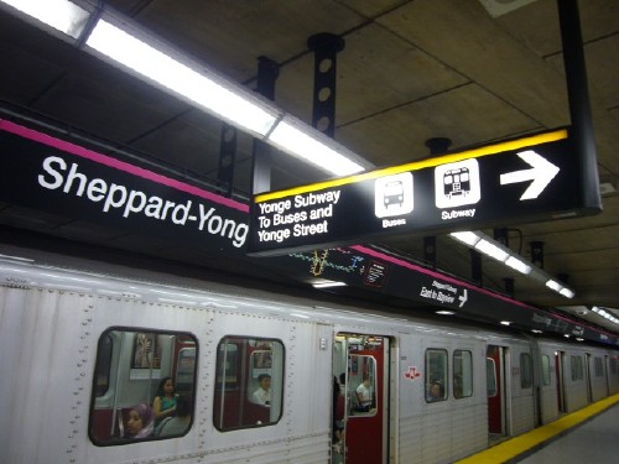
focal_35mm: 28
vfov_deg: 49.7
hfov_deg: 63.4
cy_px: 232
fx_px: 501
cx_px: 310
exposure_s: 1/15
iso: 100
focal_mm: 4.6
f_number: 2.8
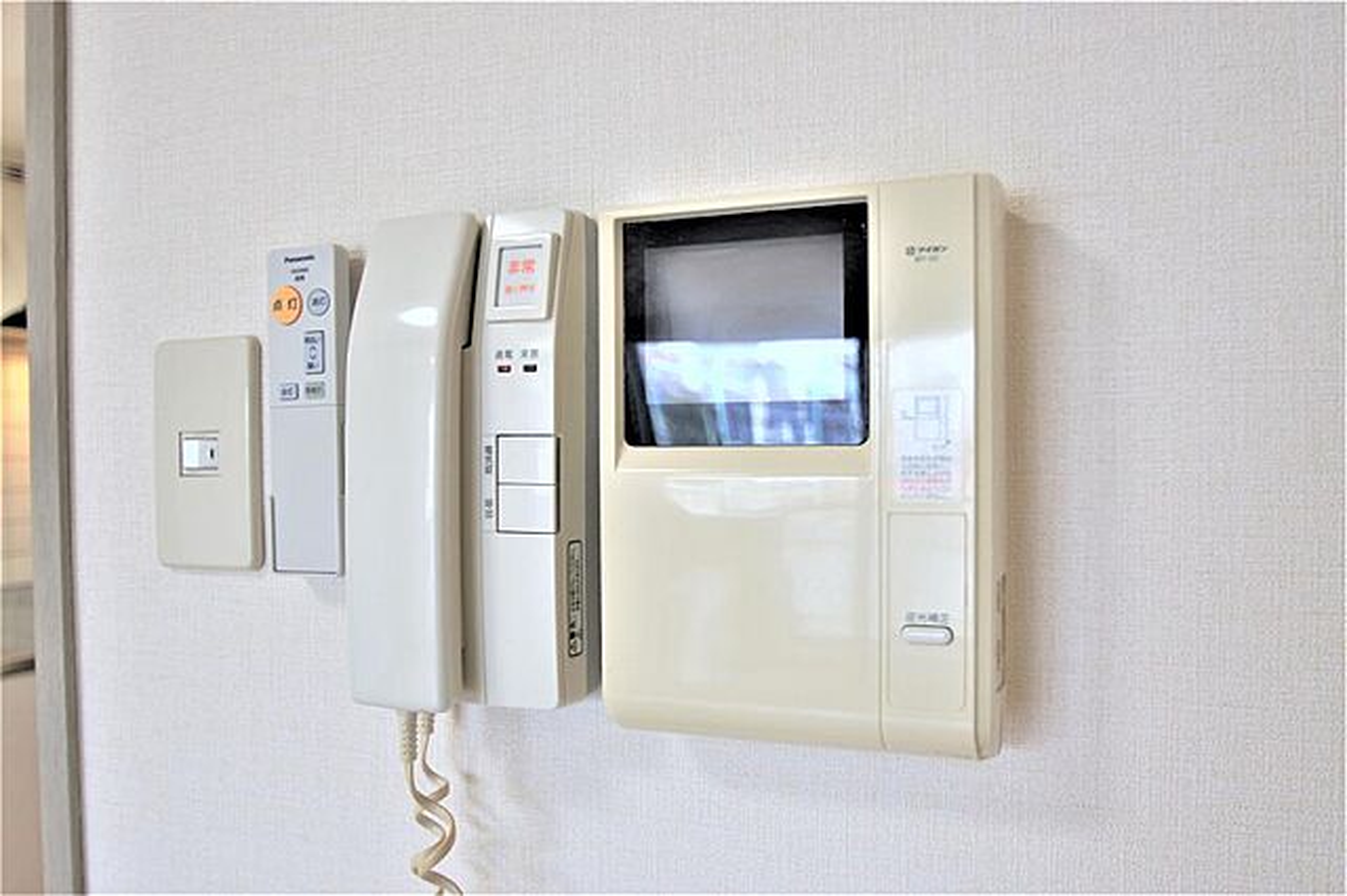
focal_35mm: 30
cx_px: 674
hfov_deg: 62.0
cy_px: 448
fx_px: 1122
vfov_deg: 43.6
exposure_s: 1/40
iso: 100
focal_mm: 20
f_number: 4.5
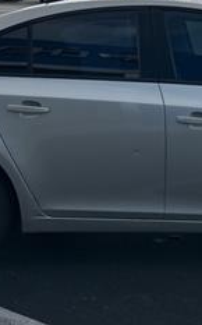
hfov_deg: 18.0
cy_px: 47
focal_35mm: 70
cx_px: 209
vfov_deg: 28.5
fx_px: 618
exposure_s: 1/7042
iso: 80
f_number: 1.78
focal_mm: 6.86
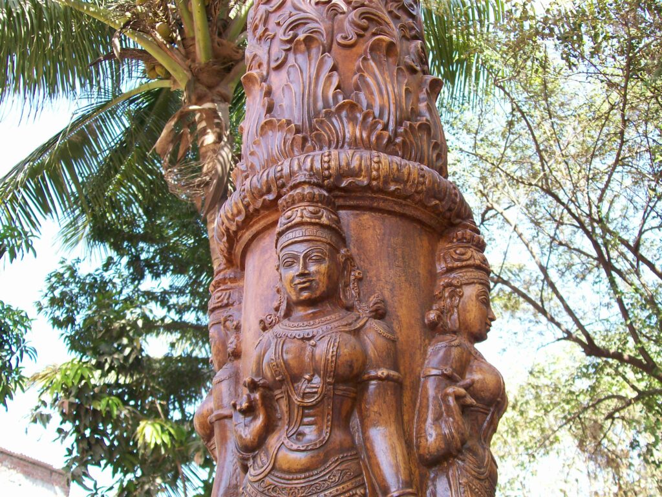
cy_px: 248
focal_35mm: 36
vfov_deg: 39.7
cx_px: 331
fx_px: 688
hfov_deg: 51.4
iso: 80
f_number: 2.7
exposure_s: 1/157
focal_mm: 6
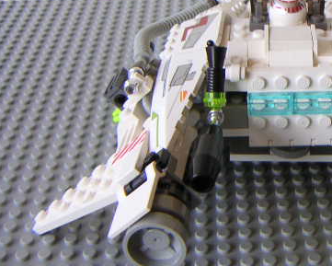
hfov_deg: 28.8
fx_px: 629
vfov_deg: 23.8
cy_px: 111
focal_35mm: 64
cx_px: 274
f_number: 2.8
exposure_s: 1/60
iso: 64
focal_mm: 4.8
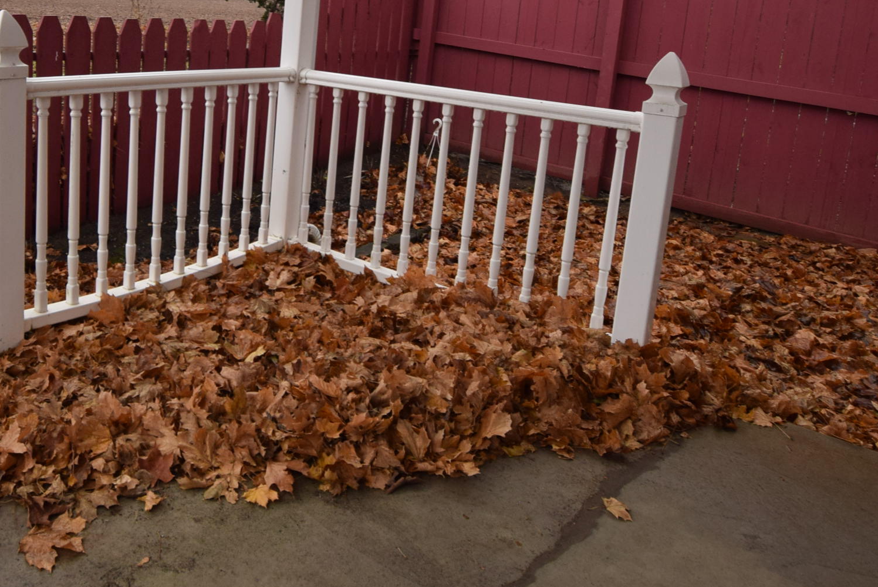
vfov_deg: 41.8
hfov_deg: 59.4
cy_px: 116
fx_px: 732
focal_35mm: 30
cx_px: 248
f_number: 6.3
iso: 400
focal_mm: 10
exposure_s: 1/160
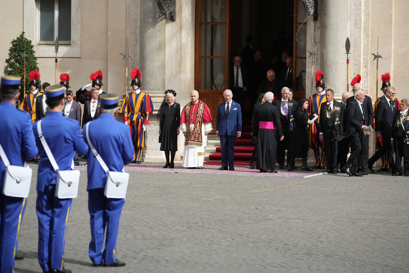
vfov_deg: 9.5
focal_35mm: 145
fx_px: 1647
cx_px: 204
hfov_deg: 14.2
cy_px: 136
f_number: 5.6
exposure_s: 1/6400
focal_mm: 145
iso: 2500
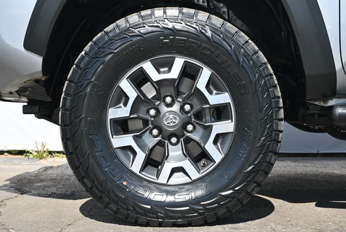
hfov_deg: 35.0
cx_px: 173
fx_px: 548
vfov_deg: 23.8
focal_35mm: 57
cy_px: 116
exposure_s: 1/250
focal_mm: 38
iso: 160
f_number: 5.6
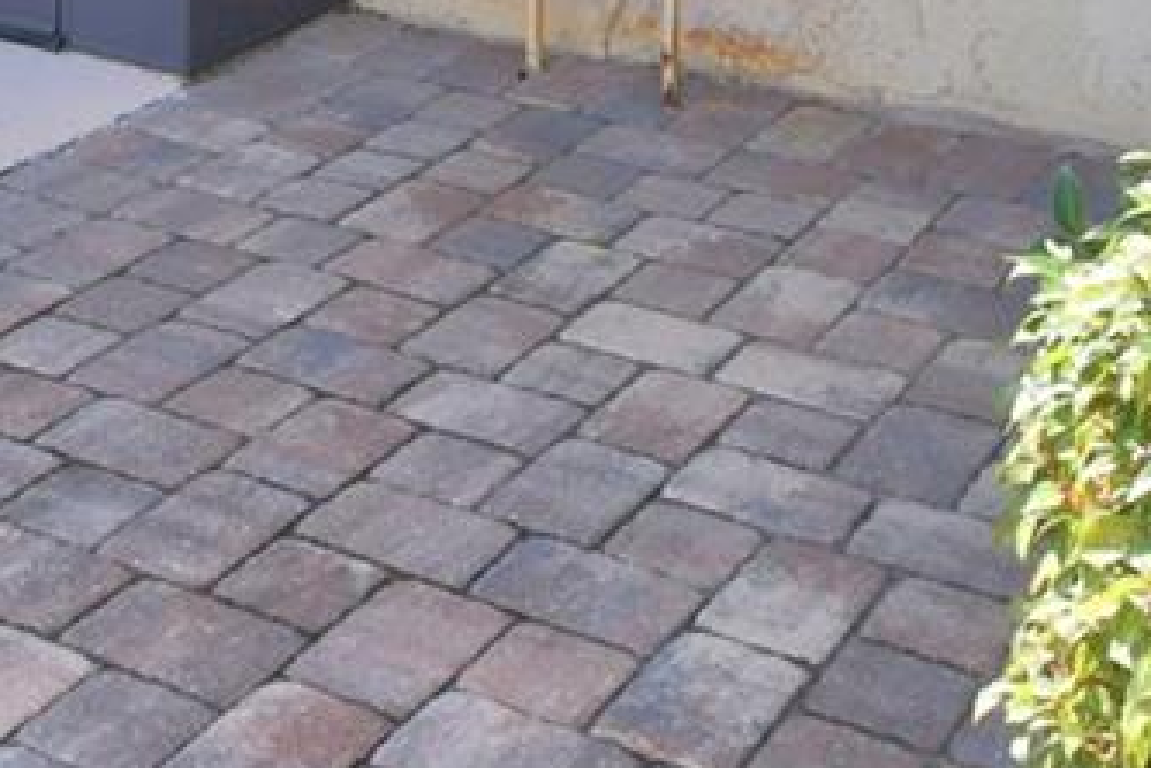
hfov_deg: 28.0
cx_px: 494
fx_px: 2302
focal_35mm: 72
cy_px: -758
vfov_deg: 15.3
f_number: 8
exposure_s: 1/250
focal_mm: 10
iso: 100
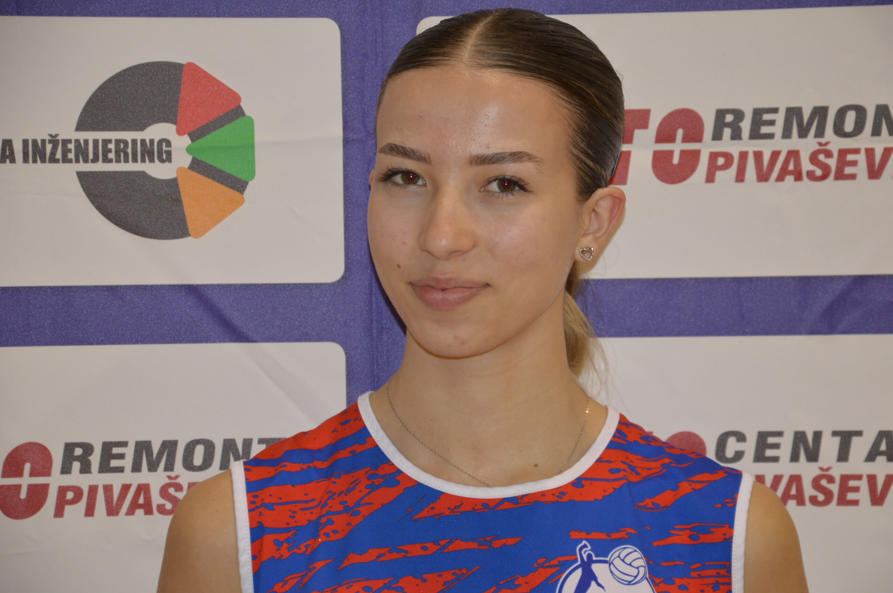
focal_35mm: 138
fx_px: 3420
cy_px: 296
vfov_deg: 9.9
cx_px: 446
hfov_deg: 14.9
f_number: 5.6
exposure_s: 1/30
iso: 400
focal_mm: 92
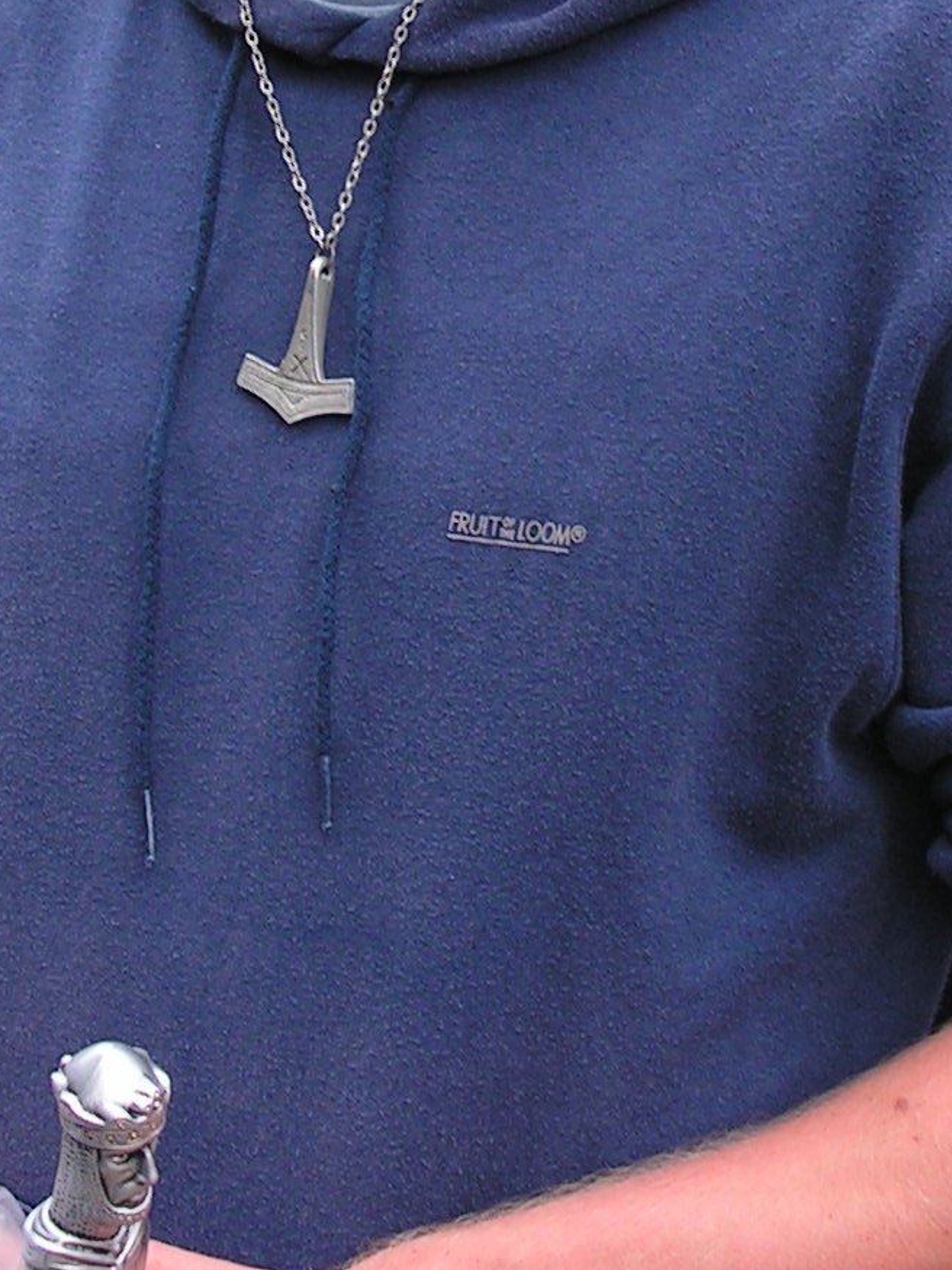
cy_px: 283
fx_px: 4291
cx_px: 446
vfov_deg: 16.7
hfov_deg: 12.7
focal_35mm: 117
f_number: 3.2
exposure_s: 1/125
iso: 64
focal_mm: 8.4
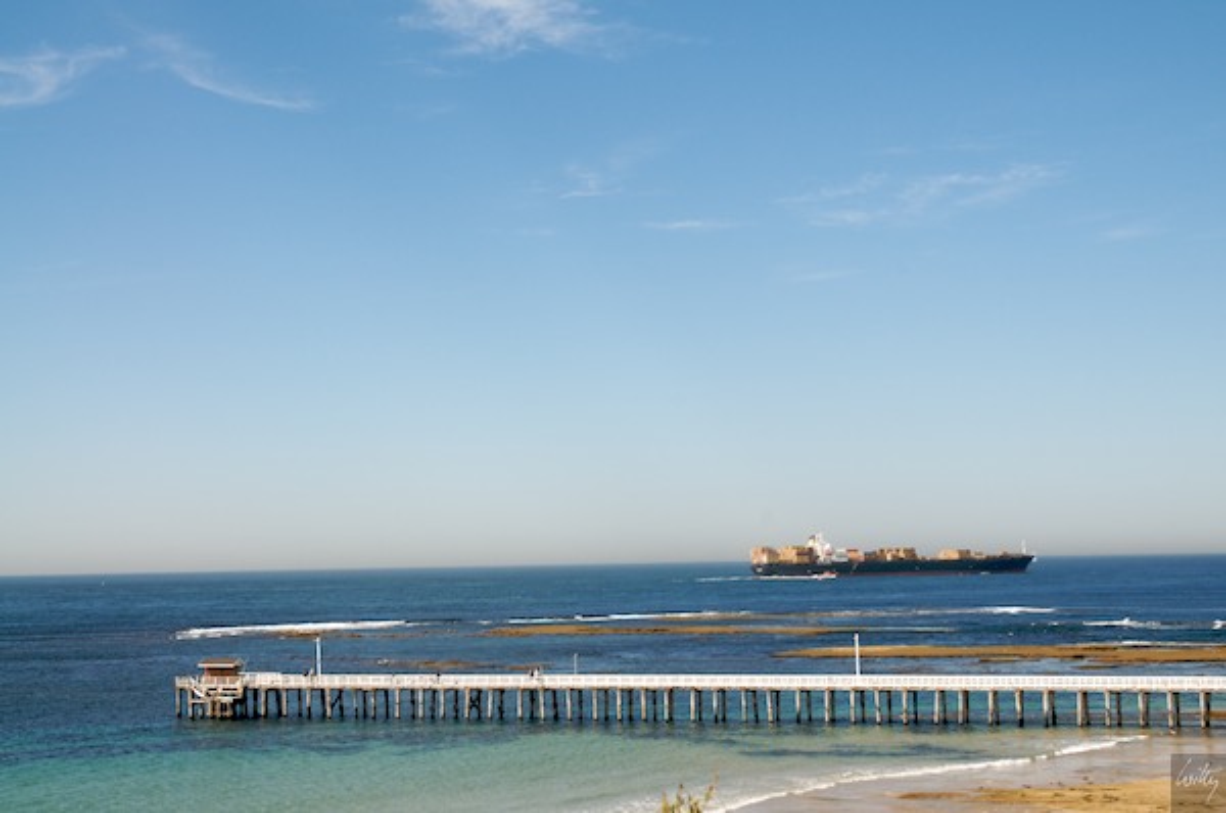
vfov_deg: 20.1
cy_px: 406
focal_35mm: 68
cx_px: 613
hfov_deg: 29.9
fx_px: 2295
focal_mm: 45
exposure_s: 1/400
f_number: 10
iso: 250
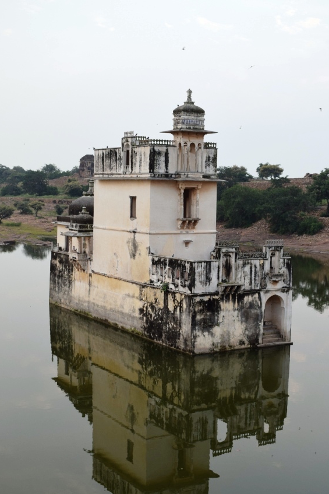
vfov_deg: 37.7
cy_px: 280
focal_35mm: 53
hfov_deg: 25.7
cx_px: 183
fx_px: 721
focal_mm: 29
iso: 400
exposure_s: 1/160
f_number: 6.3
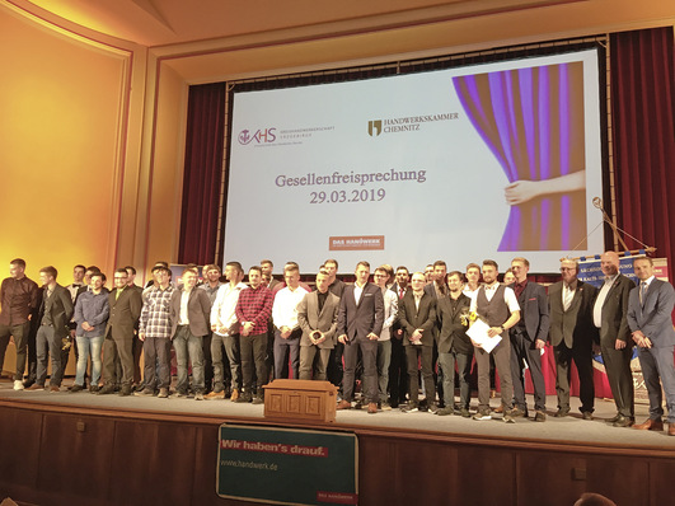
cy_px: 253
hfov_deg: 61.7
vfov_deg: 48.2
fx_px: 565
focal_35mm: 29
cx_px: 338
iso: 100
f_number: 2.2
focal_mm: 4.15
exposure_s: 1/33
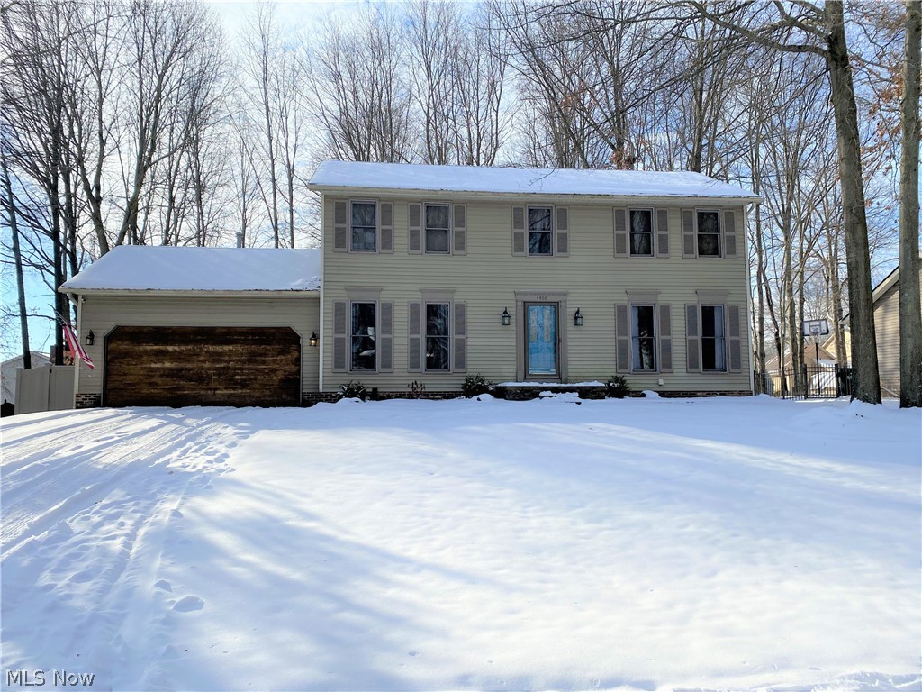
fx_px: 693
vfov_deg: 53.1
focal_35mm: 26
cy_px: 346
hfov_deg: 67.3
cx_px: 461
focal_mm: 4.25
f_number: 1.8
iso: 32
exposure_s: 1/4274
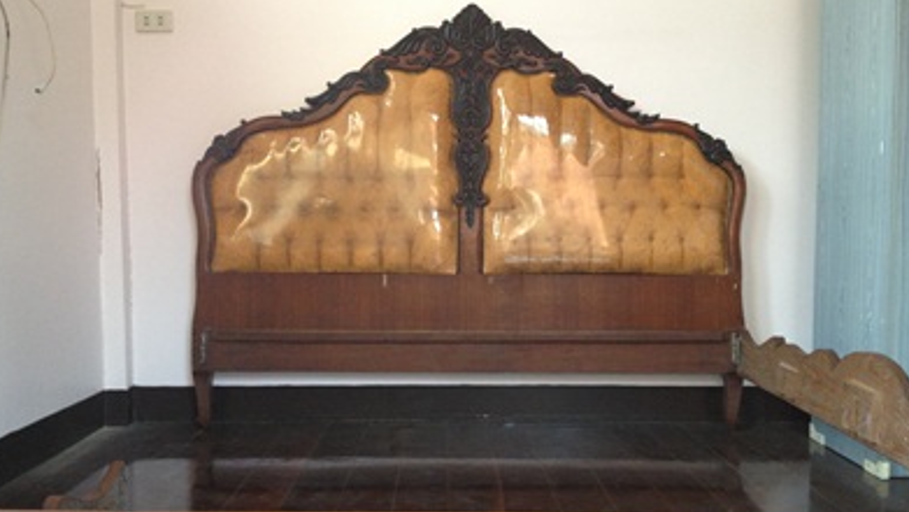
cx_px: 449
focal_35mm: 39
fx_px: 940
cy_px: 289
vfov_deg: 30.4
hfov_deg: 51.6
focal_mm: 4.28
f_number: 2.4
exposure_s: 1/20
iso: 160
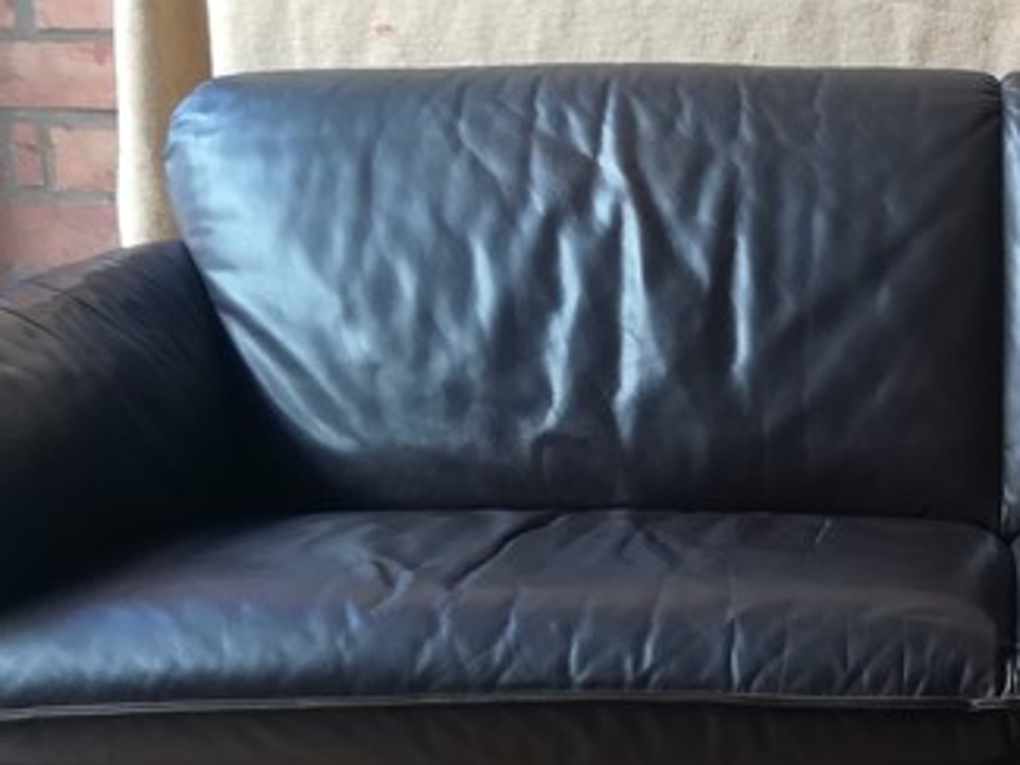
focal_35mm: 64
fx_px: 1887
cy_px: 680
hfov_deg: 28.5
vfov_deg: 22.4
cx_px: 998
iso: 100
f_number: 2.2
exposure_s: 1/50
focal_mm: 3.83
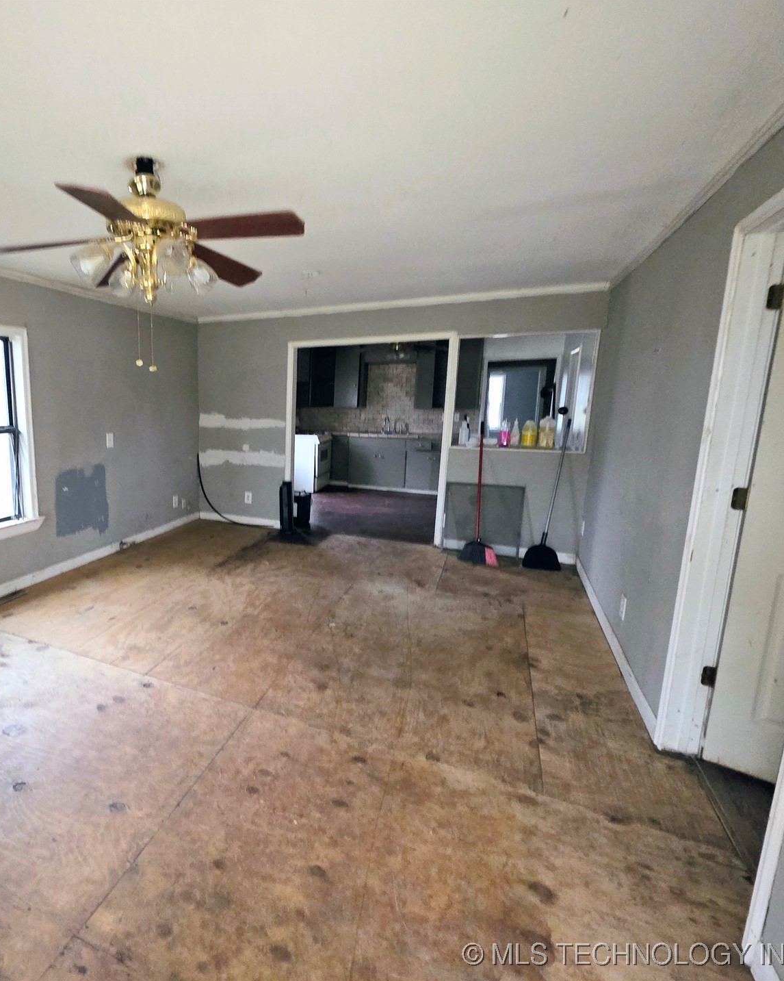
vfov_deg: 89.6
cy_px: 490
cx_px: 226
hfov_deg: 73.1
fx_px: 493
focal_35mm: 17
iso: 1250
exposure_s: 1/8
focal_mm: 2.2
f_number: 1.9
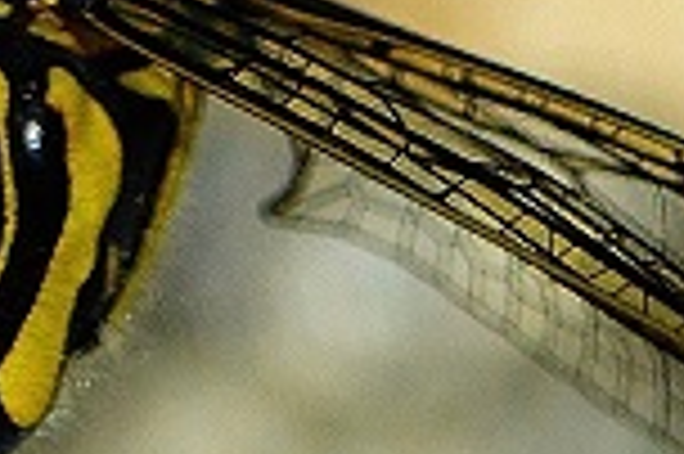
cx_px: -50
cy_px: -74
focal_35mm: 3311
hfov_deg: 0.6
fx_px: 62840
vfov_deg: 0.4
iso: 400
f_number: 11
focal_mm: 280
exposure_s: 1/400
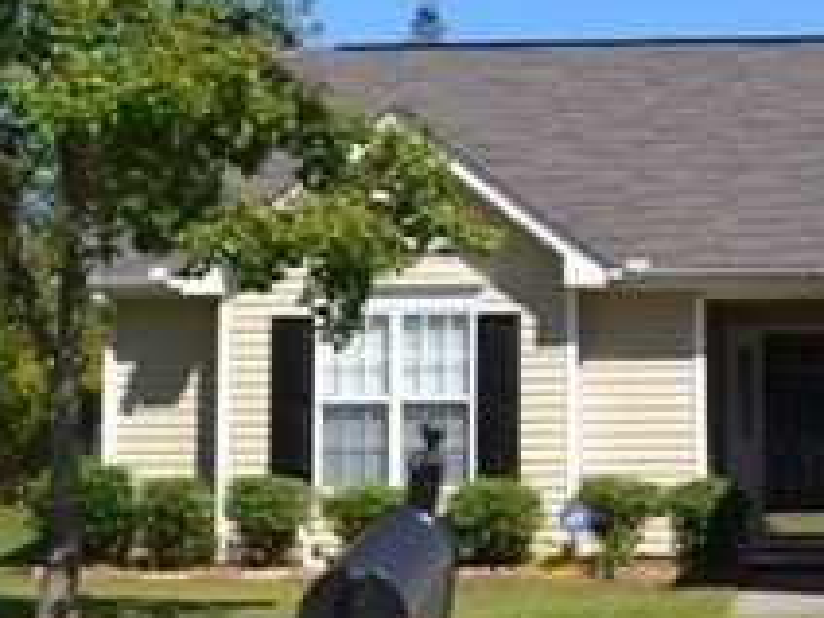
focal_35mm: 87
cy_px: 227
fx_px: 2071
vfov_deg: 16.9
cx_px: 738
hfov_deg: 22.0
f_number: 9
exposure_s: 1/200
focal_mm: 20
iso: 100
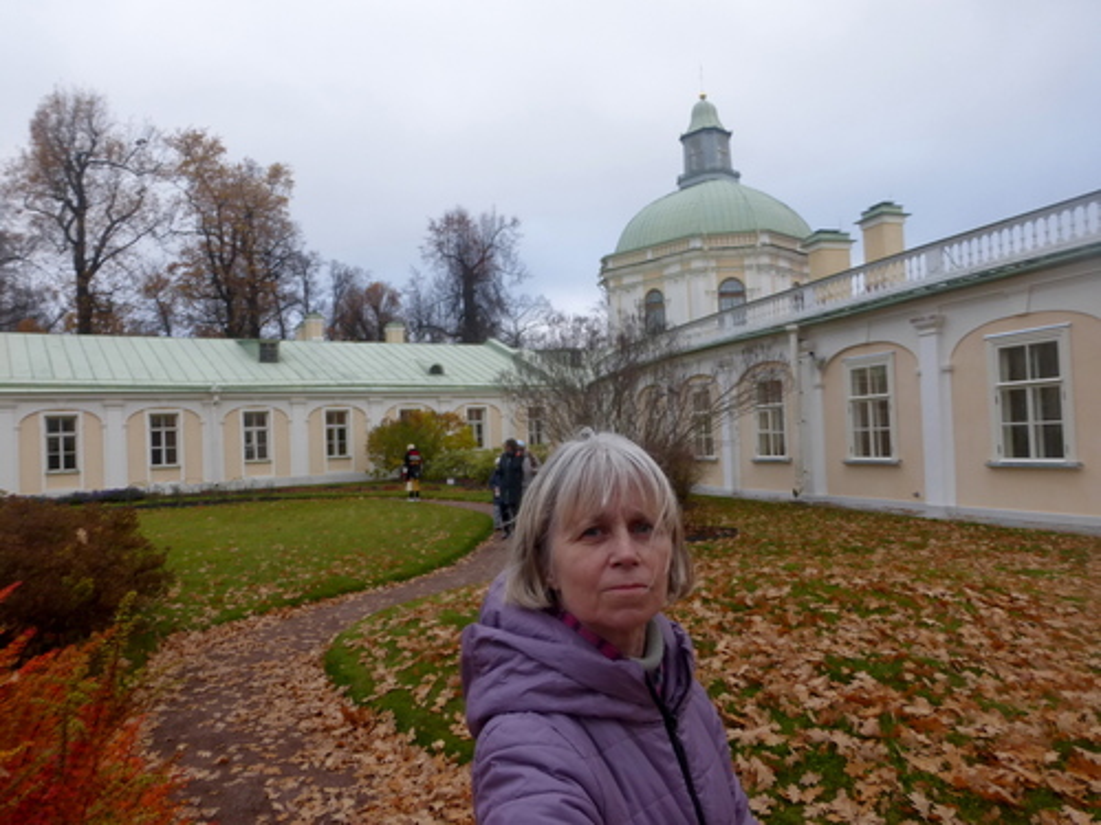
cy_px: 412
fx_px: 795
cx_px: 550
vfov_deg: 54.9
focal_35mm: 25
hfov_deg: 69.4
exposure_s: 1/100
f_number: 3.3
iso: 100
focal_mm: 4.3
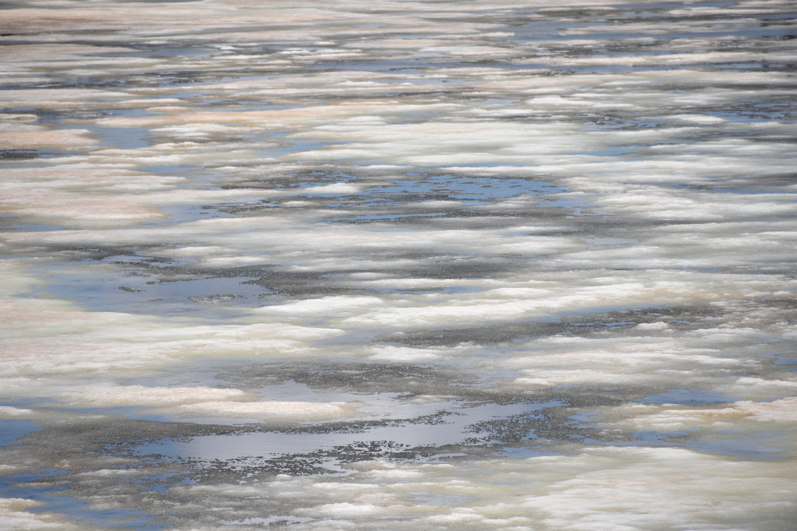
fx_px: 6643
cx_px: 398
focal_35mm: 300
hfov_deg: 6.9
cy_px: 266
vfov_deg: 4.6
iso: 100
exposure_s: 1/640
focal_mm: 300
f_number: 7.1
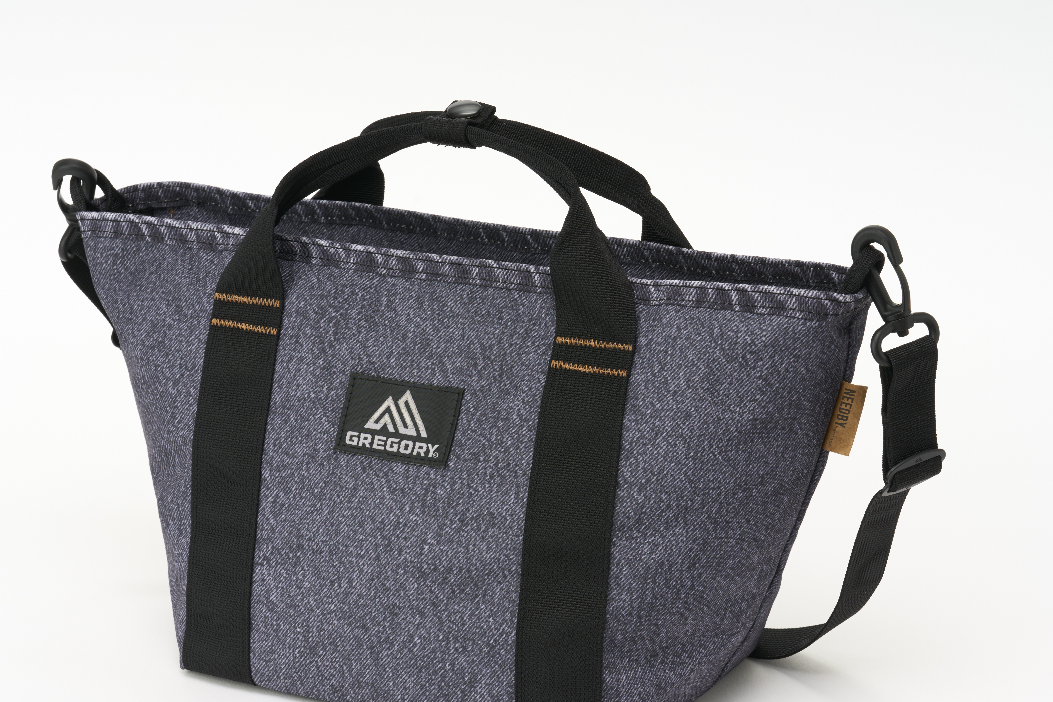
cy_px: 419
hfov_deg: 17.3
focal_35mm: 118
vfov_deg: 11.6
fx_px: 3451
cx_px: 497
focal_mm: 95
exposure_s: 1/125
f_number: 16
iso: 100
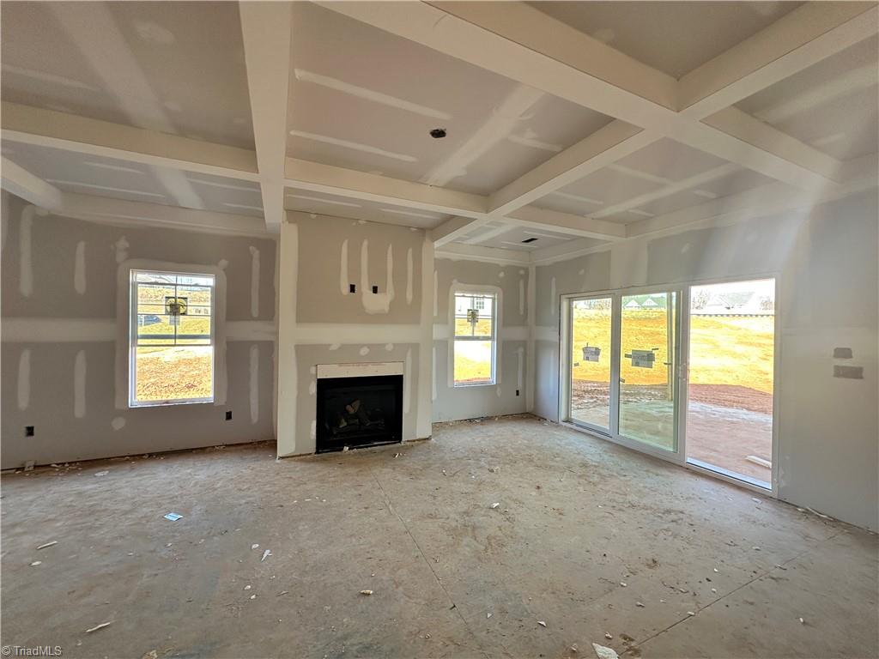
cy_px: 330
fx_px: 356
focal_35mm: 14
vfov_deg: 85.7
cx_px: 440
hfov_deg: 102.1
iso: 80
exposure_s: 1/99
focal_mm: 2.22
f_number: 2.2
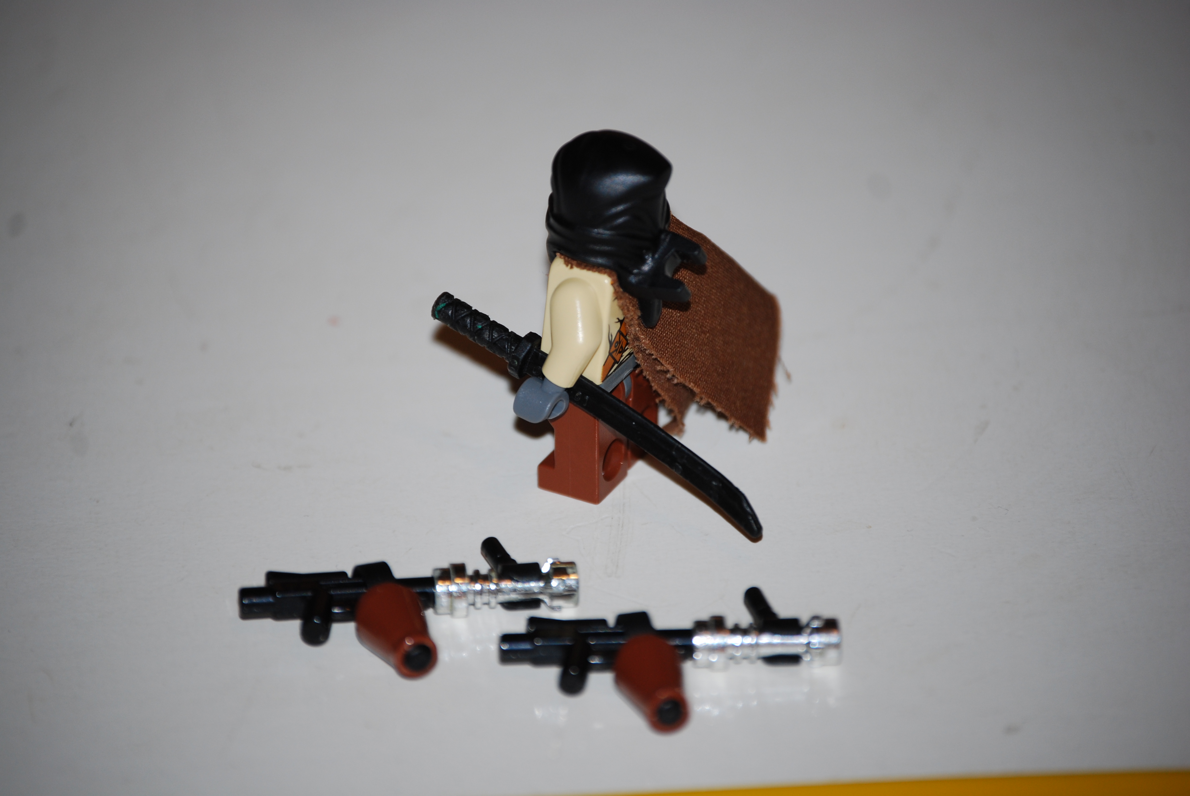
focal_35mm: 195
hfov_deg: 10.5
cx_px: 595
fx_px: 6454
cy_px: 398
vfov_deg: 7.1
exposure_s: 1/60
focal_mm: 130
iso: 200
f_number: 5
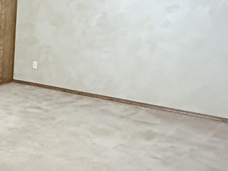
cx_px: -84
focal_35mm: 57
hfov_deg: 27.1
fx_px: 375
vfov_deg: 25.6
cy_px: 78
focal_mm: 2.22
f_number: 2.2
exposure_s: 1/60
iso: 800
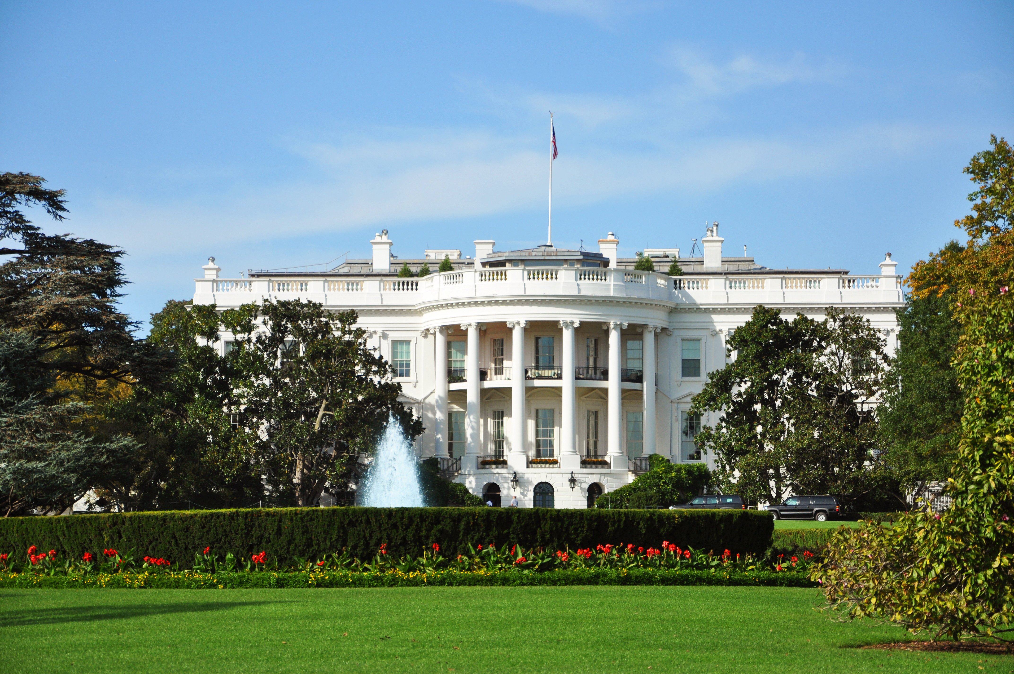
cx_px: 507
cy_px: 337
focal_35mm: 120
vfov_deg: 11.4
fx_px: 3376
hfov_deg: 17.1
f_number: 7.1
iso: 200
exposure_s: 1/800
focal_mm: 80
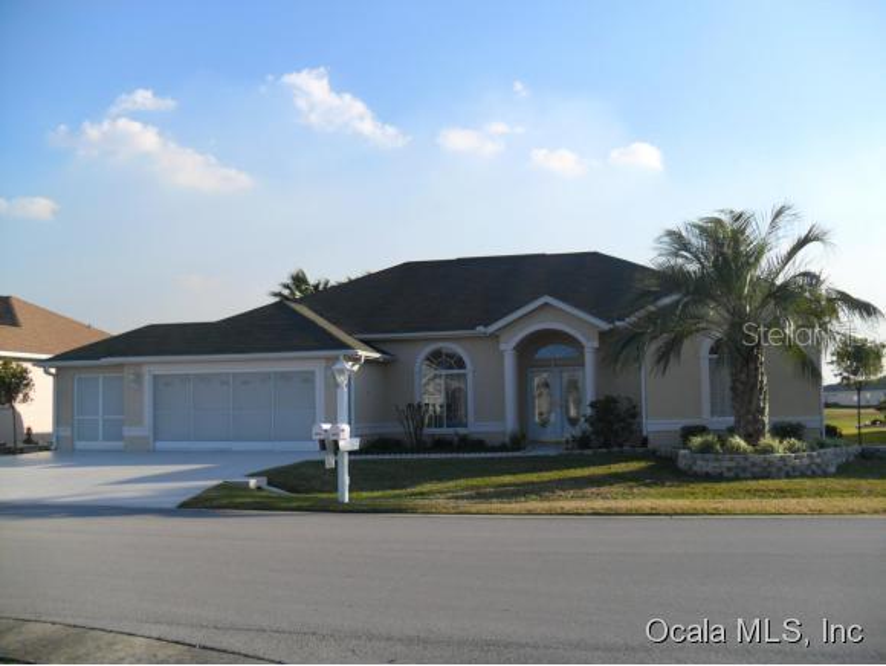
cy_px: 333
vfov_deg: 40.8
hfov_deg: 52.6
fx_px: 897
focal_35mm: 35
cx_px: 443
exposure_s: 1/180
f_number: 7.6
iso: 80
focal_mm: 6.3
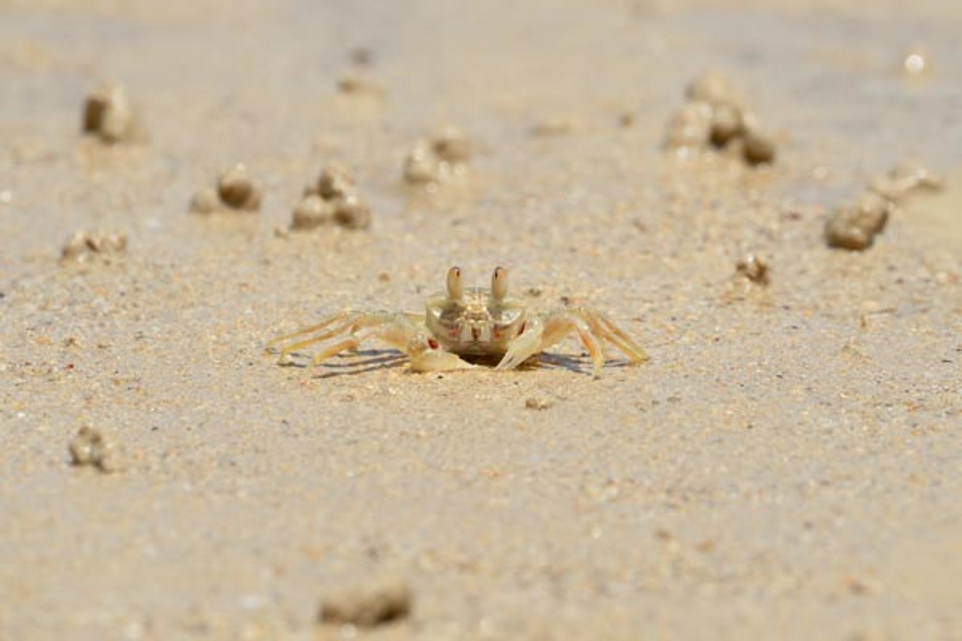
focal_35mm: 560
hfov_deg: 3.7
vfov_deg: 2.5
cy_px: 320
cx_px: 481
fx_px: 14963
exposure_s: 1/800
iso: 500
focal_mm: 560
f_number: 14
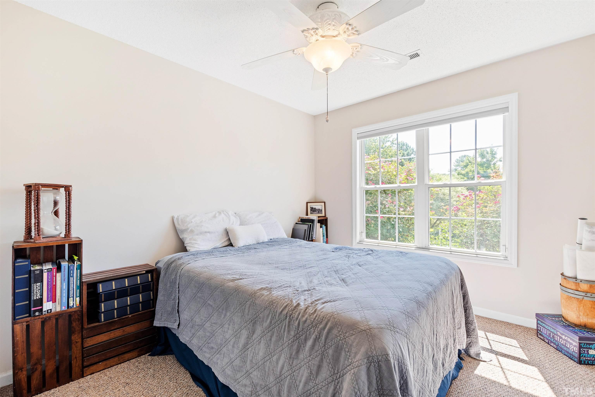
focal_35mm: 15
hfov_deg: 100.4
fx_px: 248
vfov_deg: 77.3
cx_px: 298
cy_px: 198
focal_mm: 10
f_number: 8
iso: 100
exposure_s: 1/8
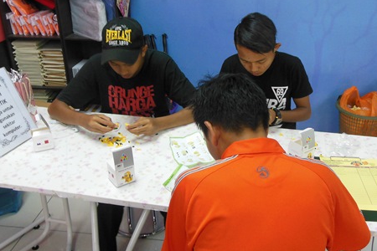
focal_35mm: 37
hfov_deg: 51.7
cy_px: 118
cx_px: 213
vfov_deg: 35.9
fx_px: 387
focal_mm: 4.5
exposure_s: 1/30
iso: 400
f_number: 3.2
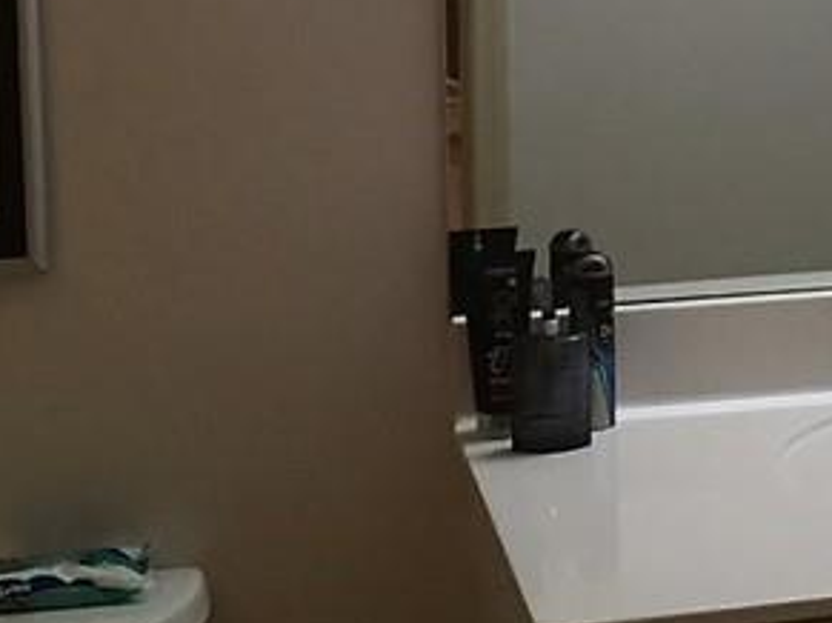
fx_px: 2451
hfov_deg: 18.9
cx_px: 765
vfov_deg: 13.9
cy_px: -184
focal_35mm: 102
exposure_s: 1/30
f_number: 2.2
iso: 64
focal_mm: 4.15
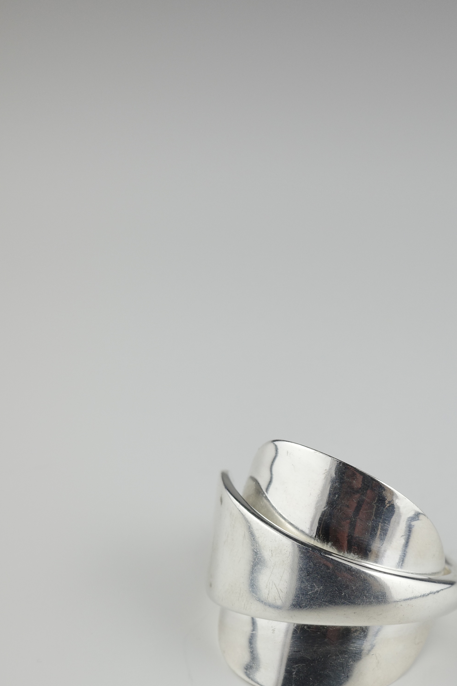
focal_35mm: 81
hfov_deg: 16.8
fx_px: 1542
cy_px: 573
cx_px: 321
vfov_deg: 24.6
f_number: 6.3
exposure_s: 1/100
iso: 200
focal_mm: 26
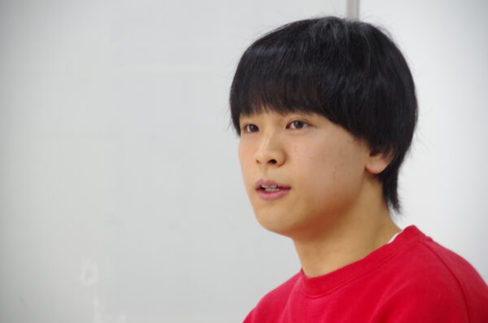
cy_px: 162
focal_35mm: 180
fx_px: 2434
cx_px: 244
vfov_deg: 7.6
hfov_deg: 11.4
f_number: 5.6
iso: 1600
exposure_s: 1/30
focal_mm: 120
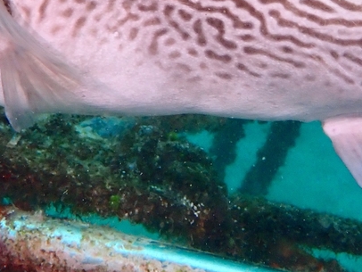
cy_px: -39
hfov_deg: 19.4
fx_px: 1057
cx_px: 182
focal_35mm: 101
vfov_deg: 14.3
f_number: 3.5
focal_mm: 6.37
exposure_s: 1/160
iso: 160
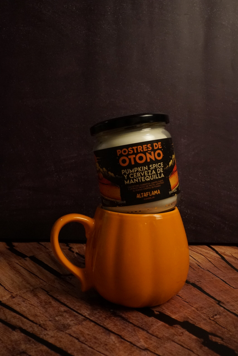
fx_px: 317
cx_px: 119
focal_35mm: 32
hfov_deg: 41.2
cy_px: 178
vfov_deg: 58.7
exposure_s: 1/100
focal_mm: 32
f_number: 14
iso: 6400
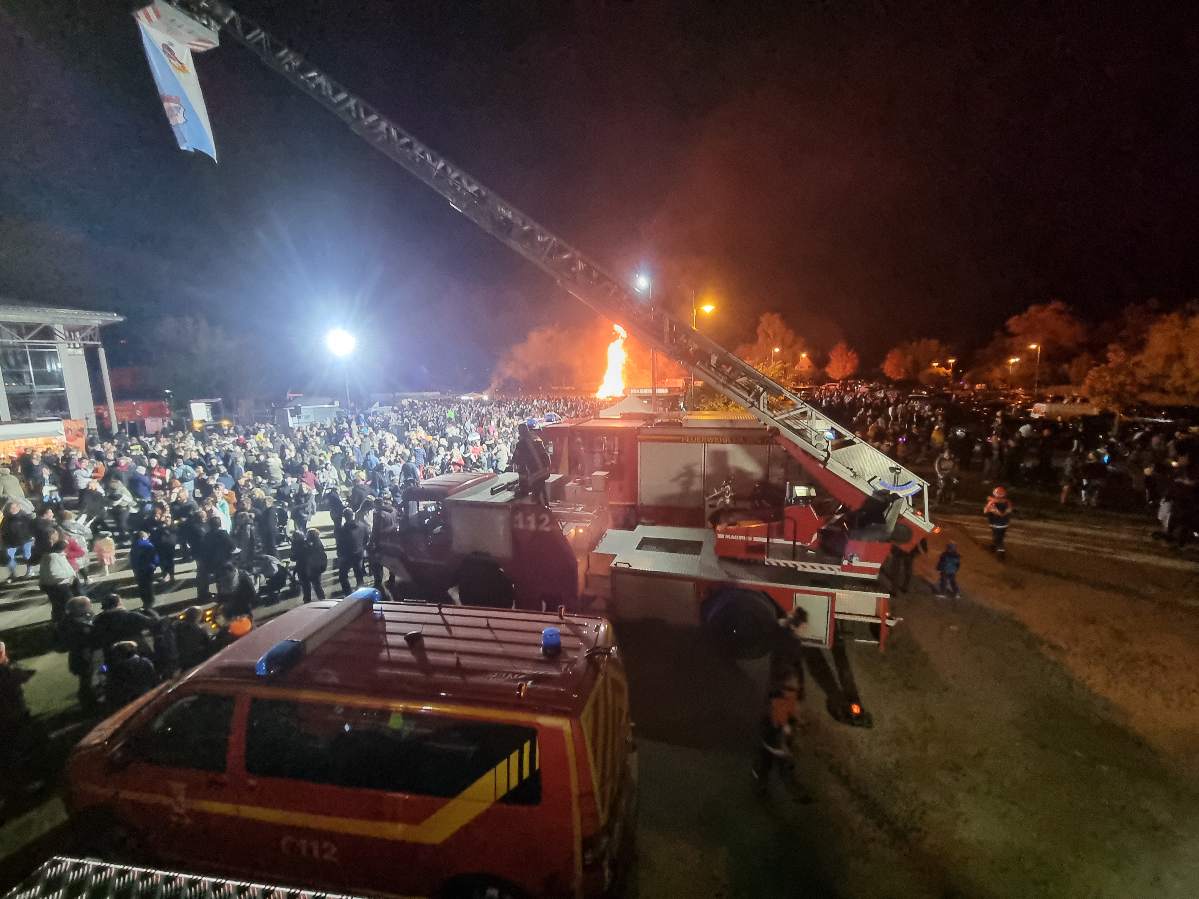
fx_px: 450
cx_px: 600
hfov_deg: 106.2
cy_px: 450
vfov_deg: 89.9
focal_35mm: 13
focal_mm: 2.2
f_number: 2.2
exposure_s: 1/25
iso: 800
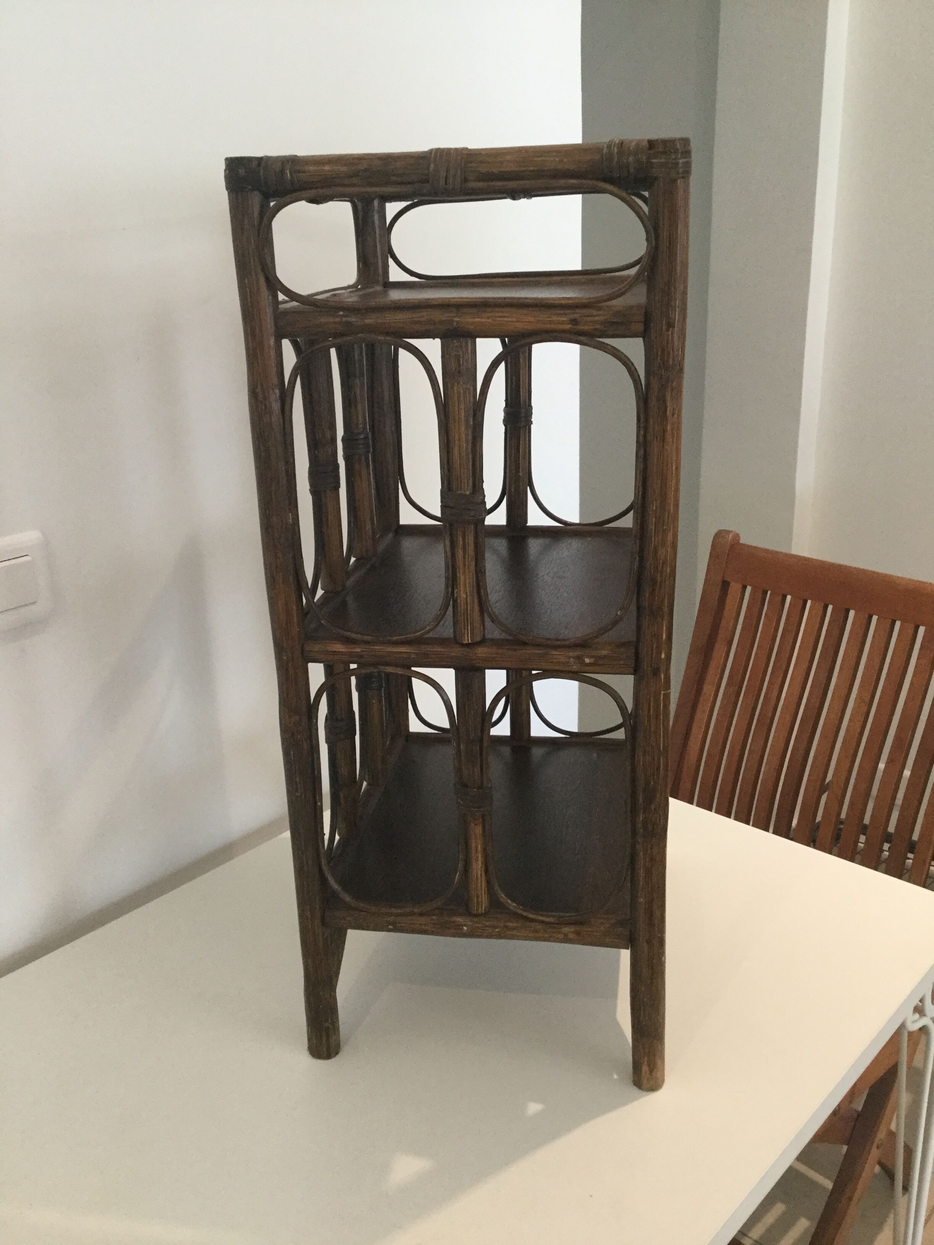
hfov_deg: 45.4
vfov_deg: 58.4
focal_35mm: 31
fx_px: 1115
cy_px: 622
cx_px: 467
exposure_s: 1/33
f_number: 2.4
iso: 125
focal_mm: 3.3
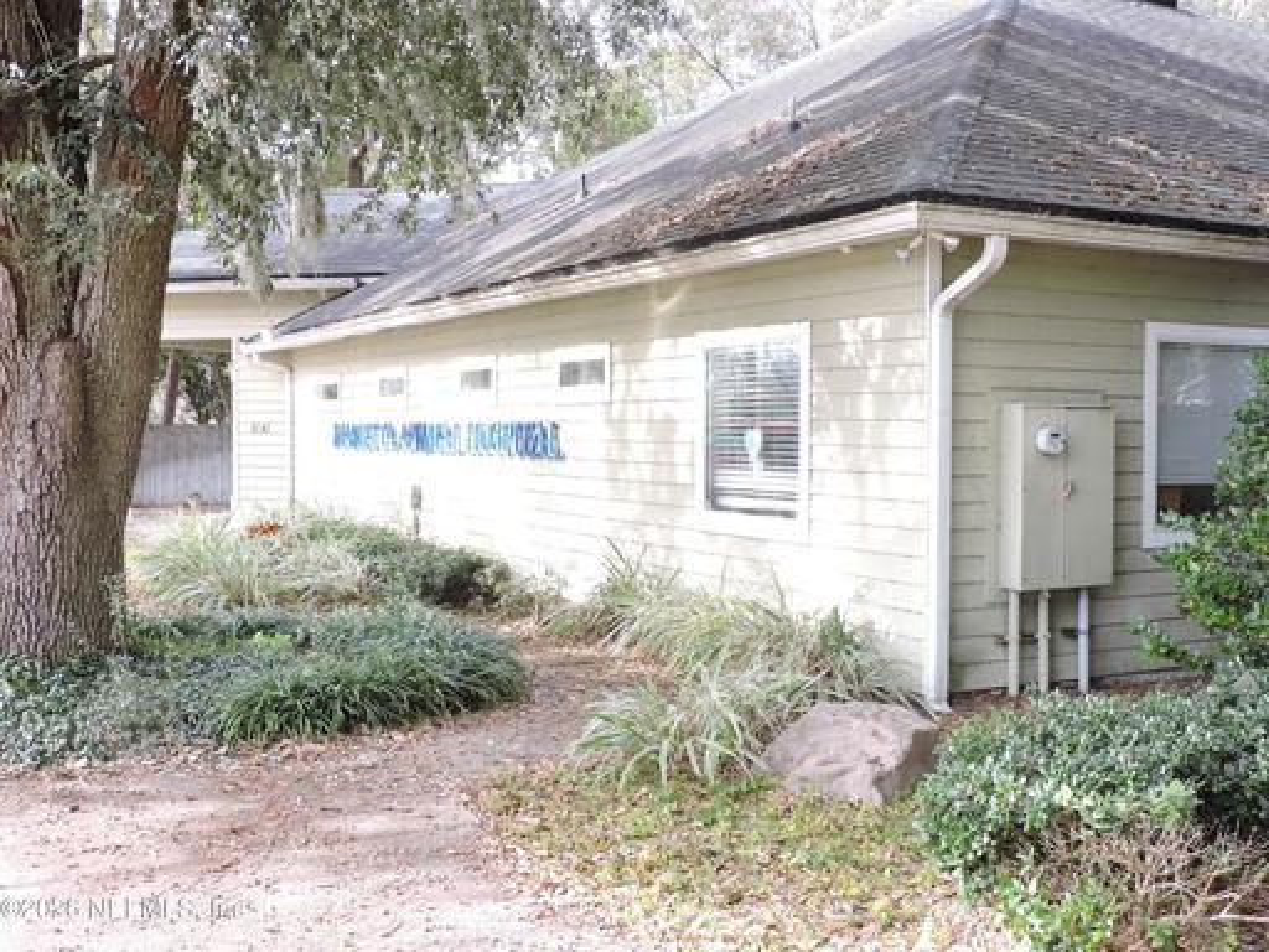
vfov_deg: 36.0
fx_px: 1466
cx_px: 634
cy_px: 476
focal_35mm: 40
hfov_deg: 46.8
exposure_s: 1/60
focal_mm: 7.1
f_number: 3.7
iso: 100
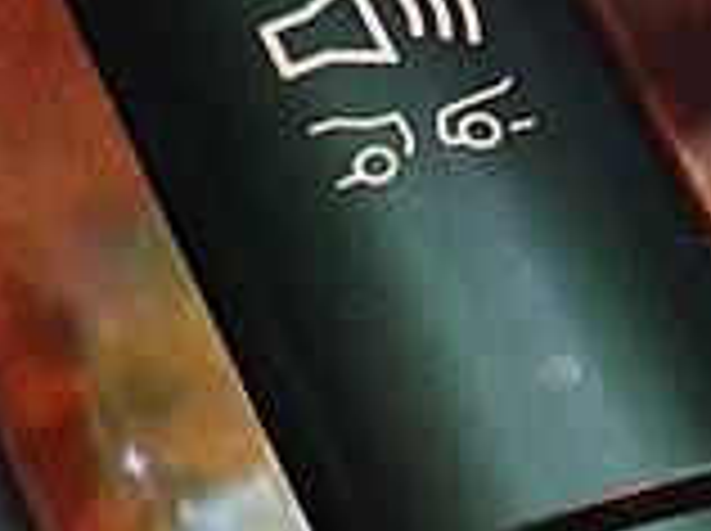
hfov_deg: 14.3
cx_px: 963
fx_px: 2707
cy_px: 518
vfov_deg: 11.1
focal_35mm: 132
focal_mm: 4.3
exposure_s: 1/14
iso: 500
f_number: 2.4
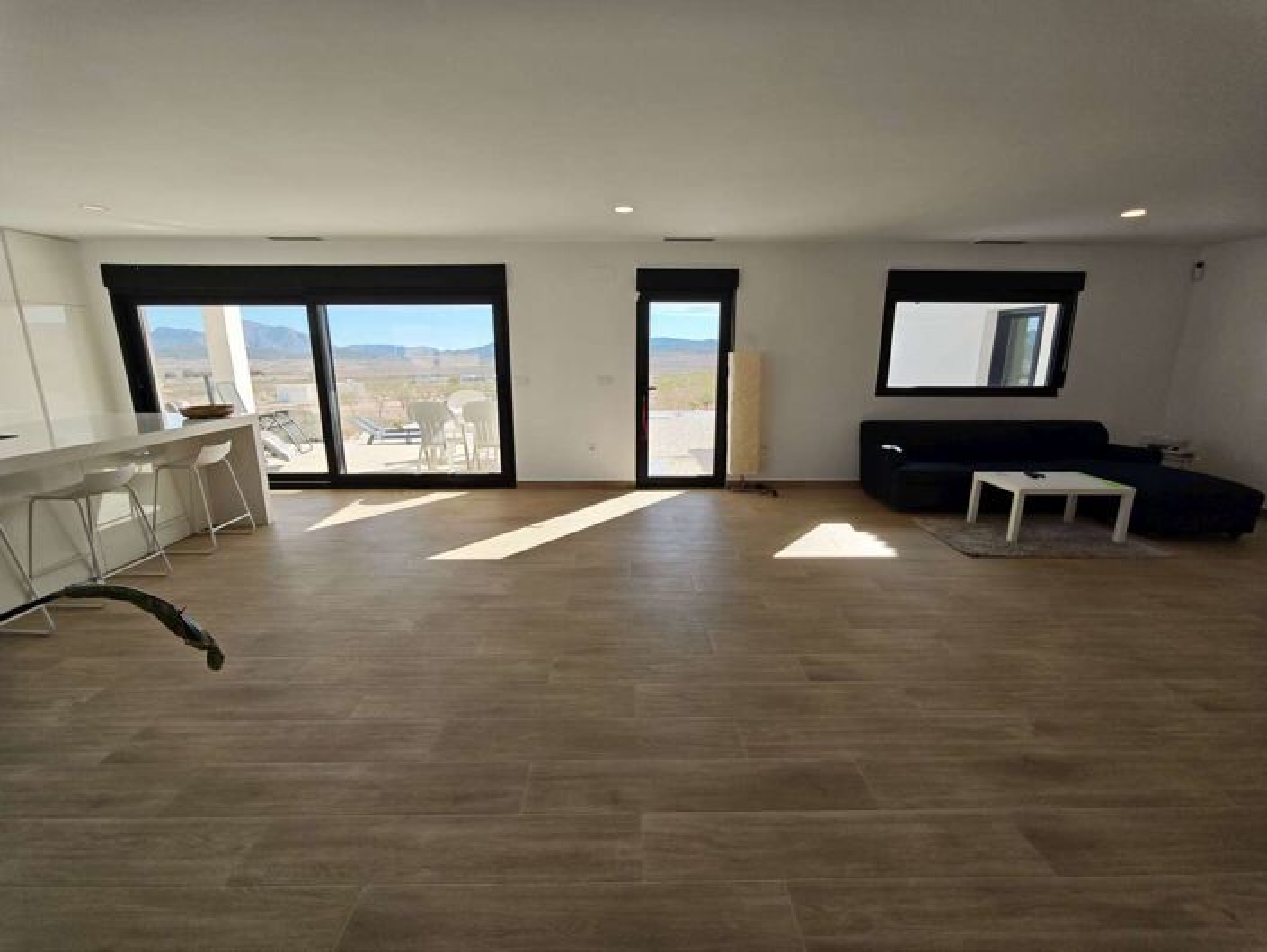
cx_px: 634
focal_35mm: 14
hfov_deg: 102.0
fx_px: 513
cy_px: 476
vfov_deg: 85.8
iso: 50
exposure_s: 1/292
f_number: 2.2
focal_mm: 2.16
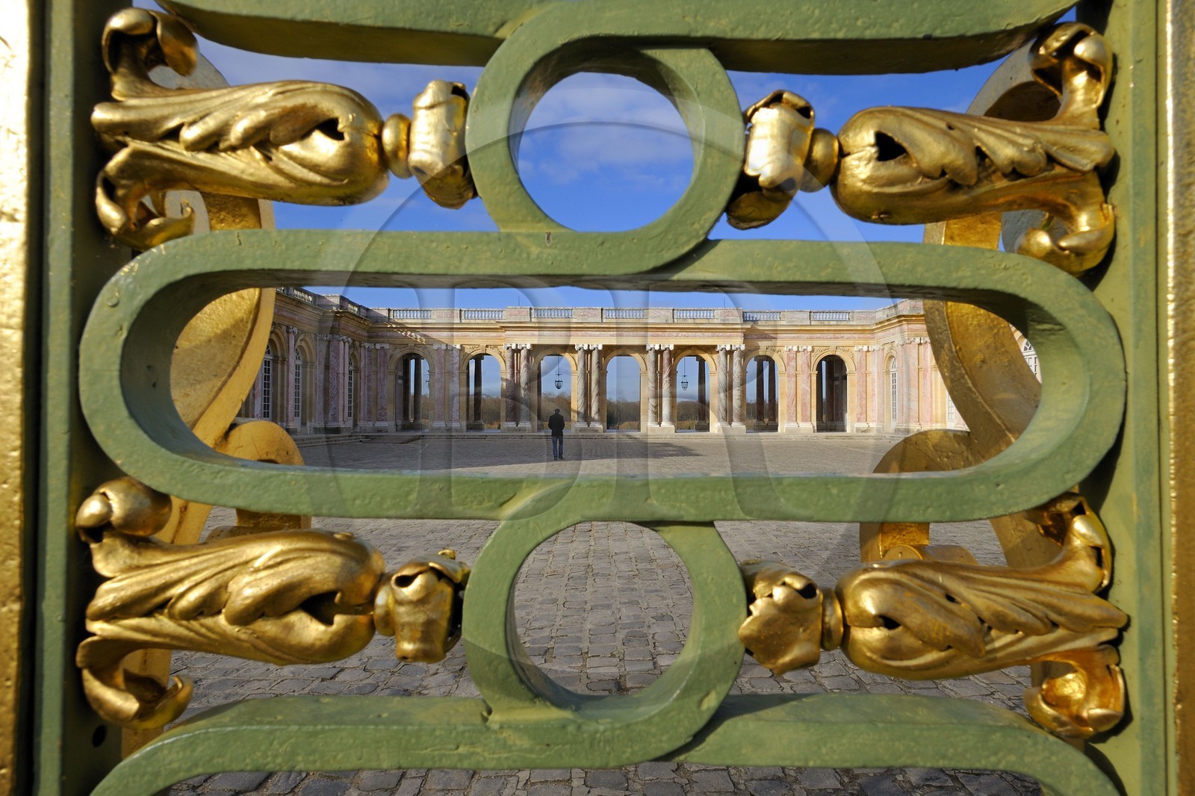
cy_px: 398
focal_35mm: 21
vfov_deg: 59.5
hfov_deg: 81.2
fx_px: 697
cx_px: 598
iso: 200
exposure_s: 1/100
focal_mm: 21
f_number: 22
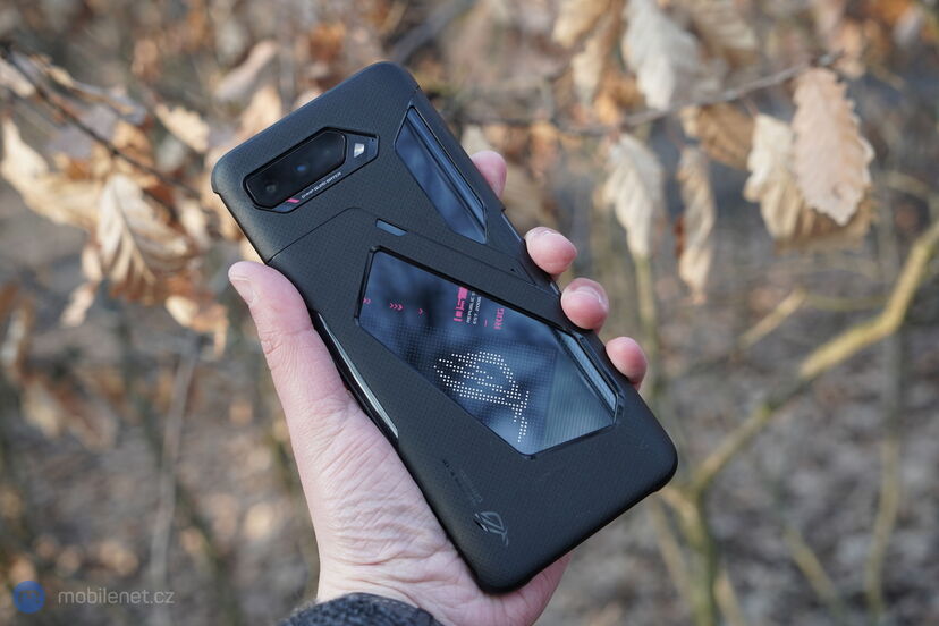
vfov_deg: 27.5
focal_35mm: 49
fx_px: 1278
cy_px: 313
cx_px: 470
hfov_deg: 40.3
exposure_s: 1/160
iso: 500
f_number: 5.6
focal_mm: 49
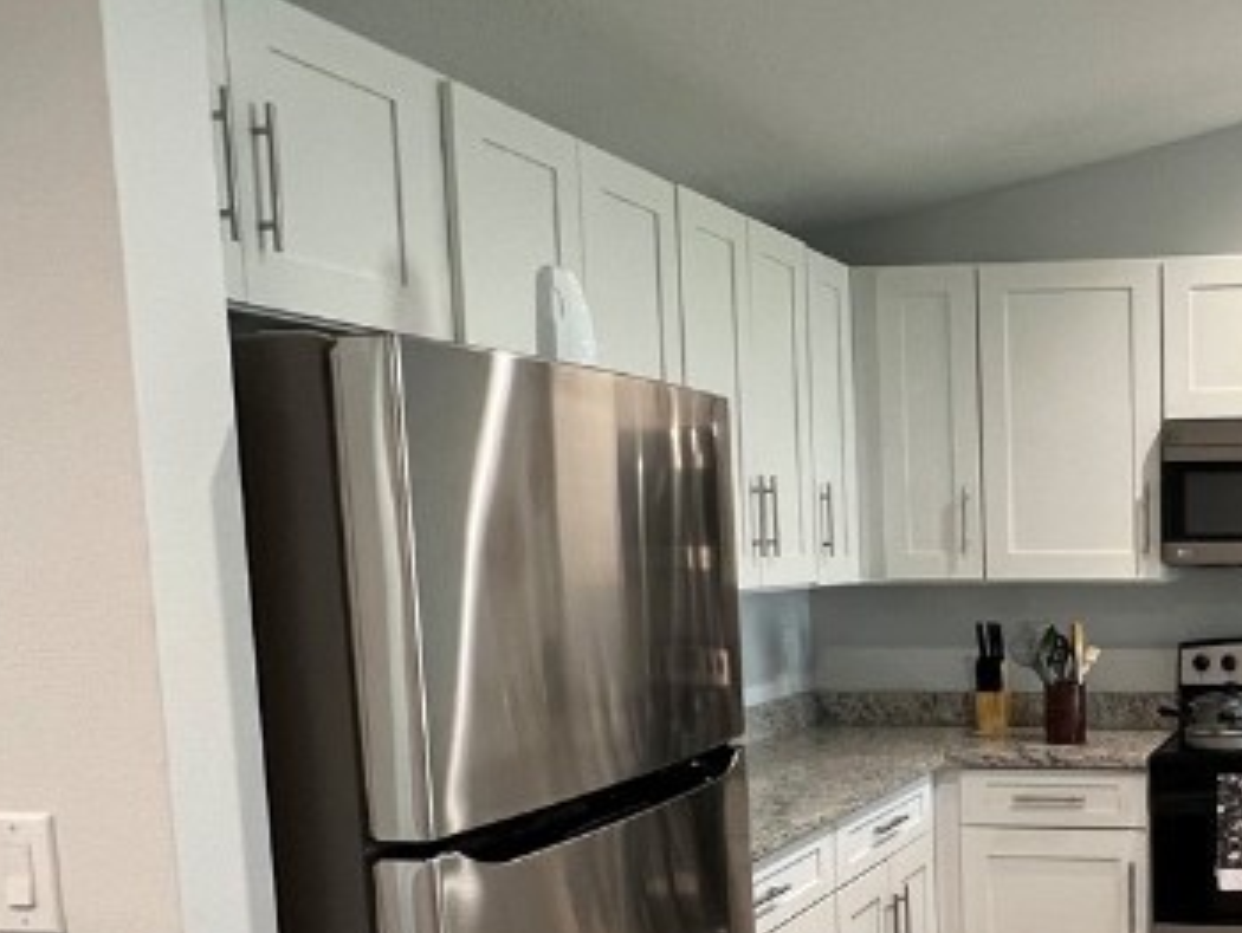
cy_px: 702
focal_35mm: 38
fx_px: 1364
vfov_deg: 36.8
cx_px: 1207
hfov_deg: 43.0
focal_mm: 1.57
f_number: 1.8
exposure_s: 1/60
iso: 200
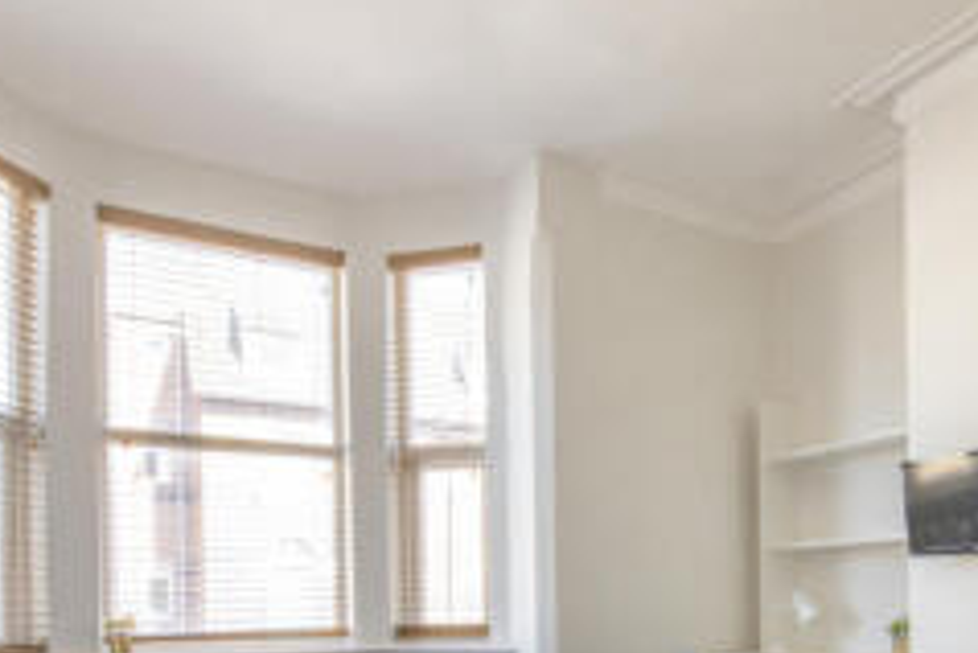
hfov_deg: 61.4
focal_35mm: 30
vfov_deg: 39.3
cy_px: 630
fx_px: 815
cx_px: 588
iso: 160
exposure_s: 1/5
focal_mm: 15
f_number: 11
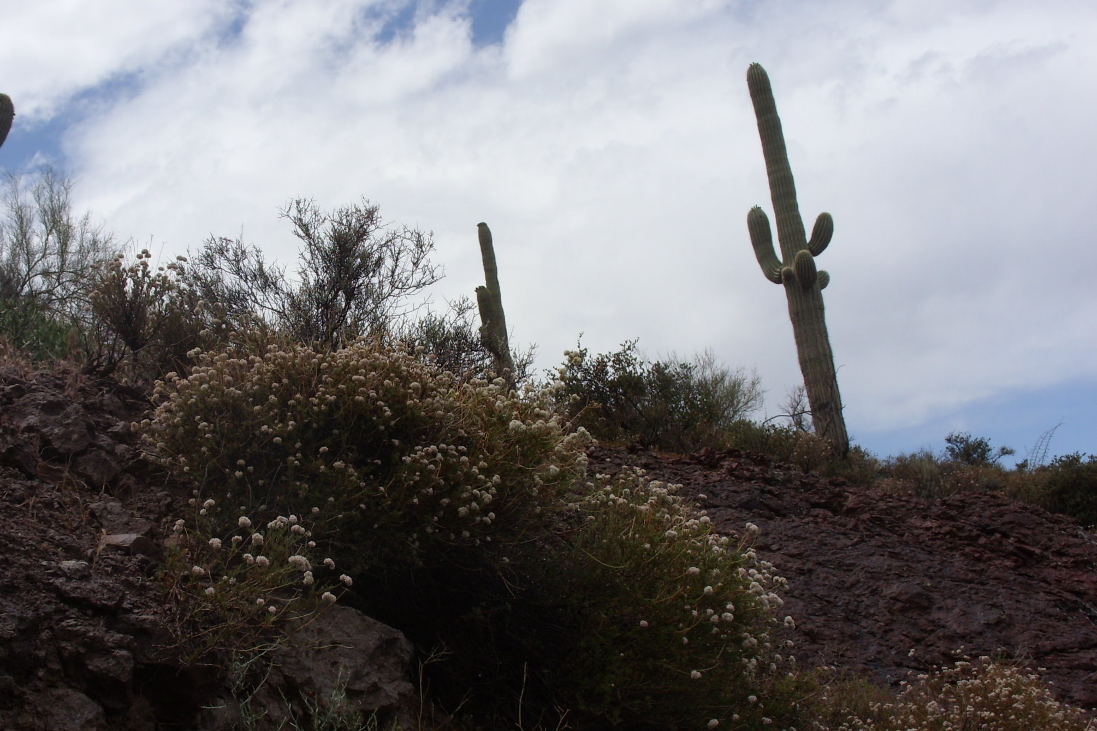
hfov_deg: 38.6
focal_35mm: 51
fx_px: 1554
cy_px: 397
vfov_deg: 26.5
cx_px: 391
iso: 50
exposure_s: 1/738
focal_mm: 6.3
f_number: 4.9
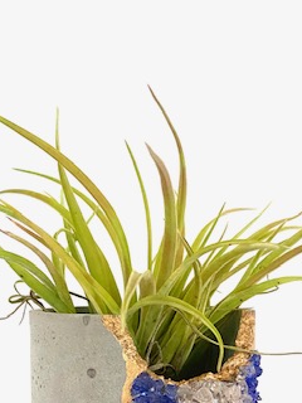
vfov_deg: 34.6
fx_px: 605
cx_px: 161
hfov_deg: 28.0
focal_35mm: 52
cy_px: 366
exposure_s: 1/60
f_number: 1.8
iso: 250
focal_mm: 4.25
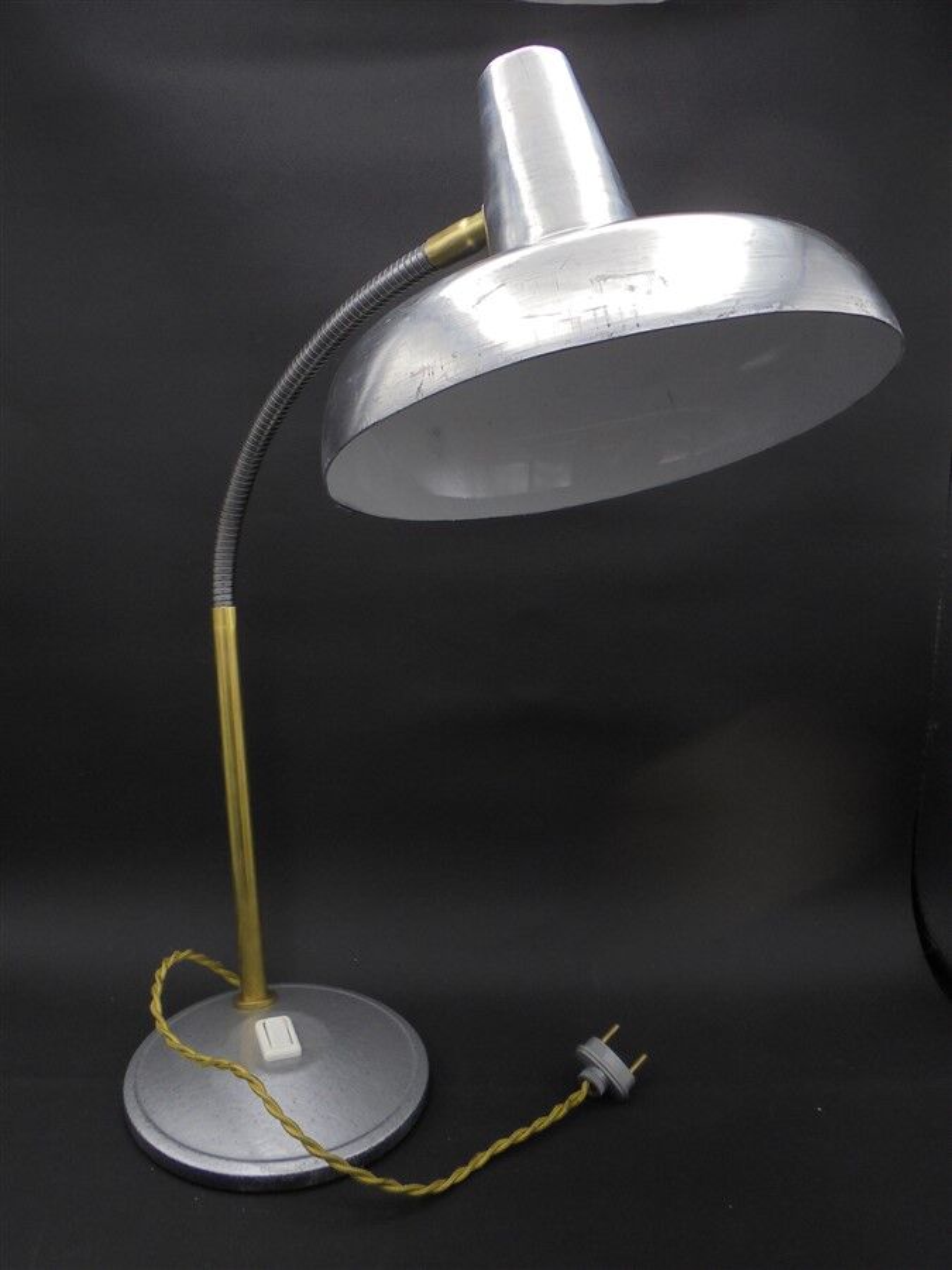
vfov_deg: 61.7
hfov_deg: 48.2
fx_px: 1063
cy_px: 635
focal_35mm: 29
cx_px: 476
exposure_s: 1/160
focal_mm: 5.3
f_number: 3.7
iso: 100
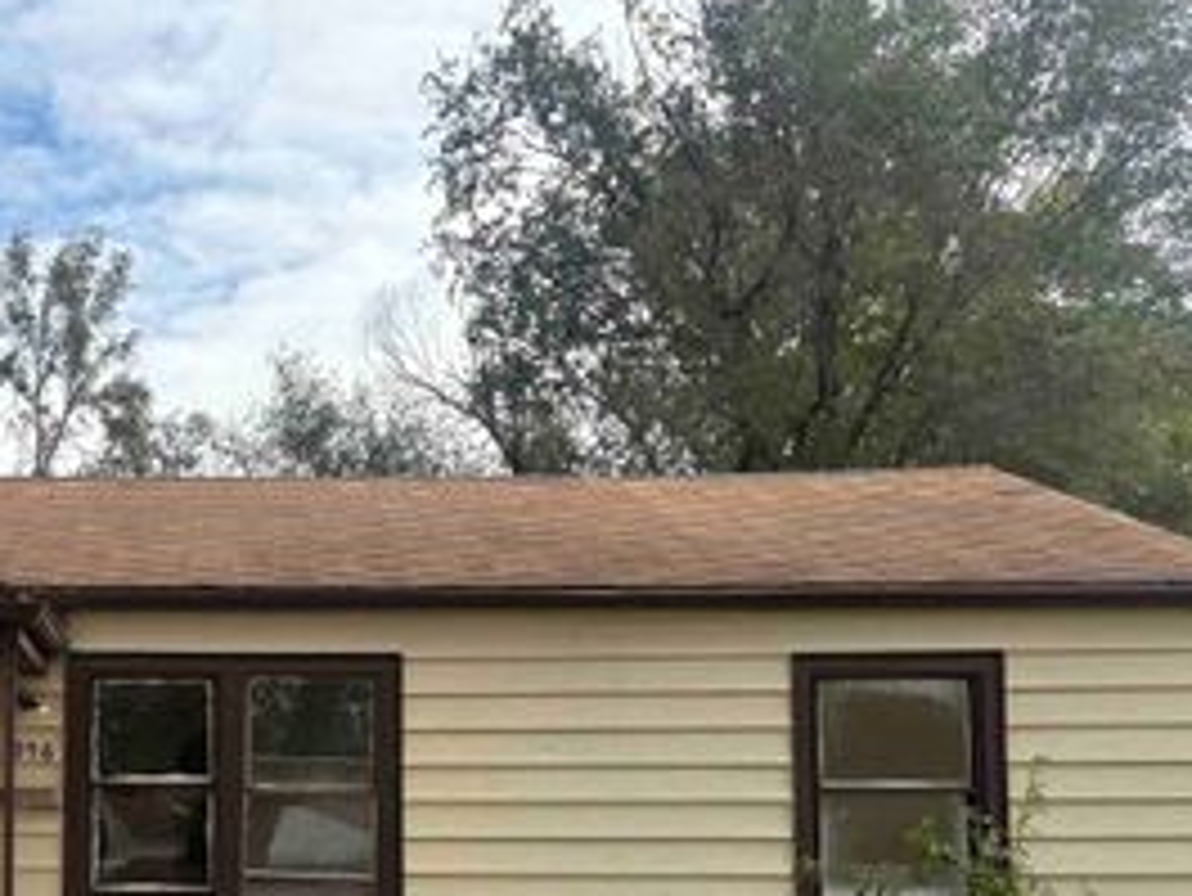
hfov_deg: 36.3
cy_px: 732
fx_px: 1688
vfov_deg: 29.0
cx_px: 103
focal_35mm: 49
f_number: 1.6
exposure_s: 1/2208
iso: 50
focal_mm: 5.96
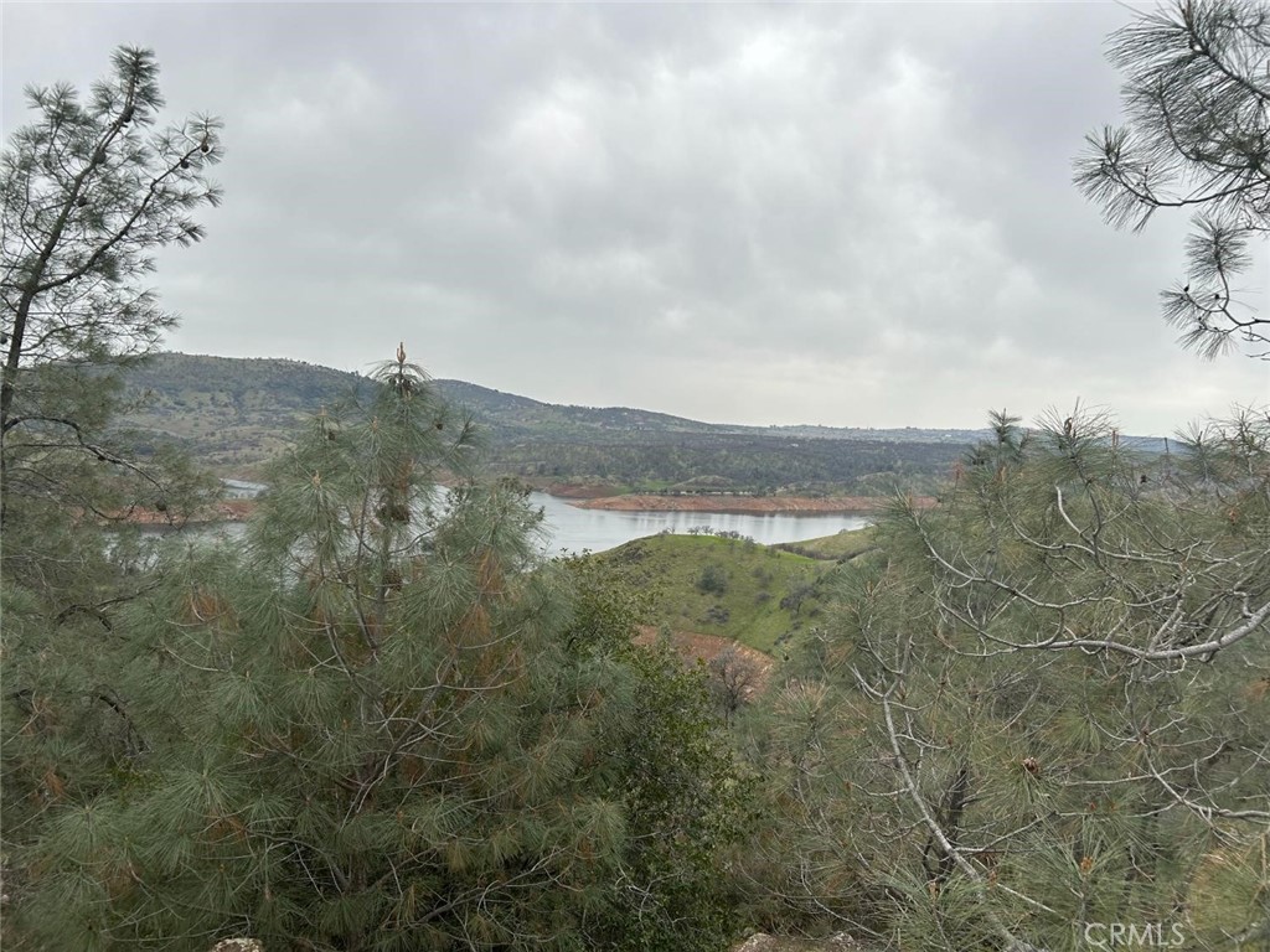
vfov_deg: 53.1
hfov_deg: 67.3
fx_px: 954
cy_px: 476
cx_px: 635
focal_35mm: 26
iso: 50
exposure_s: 1/780
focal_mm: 5.7
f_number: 1.5
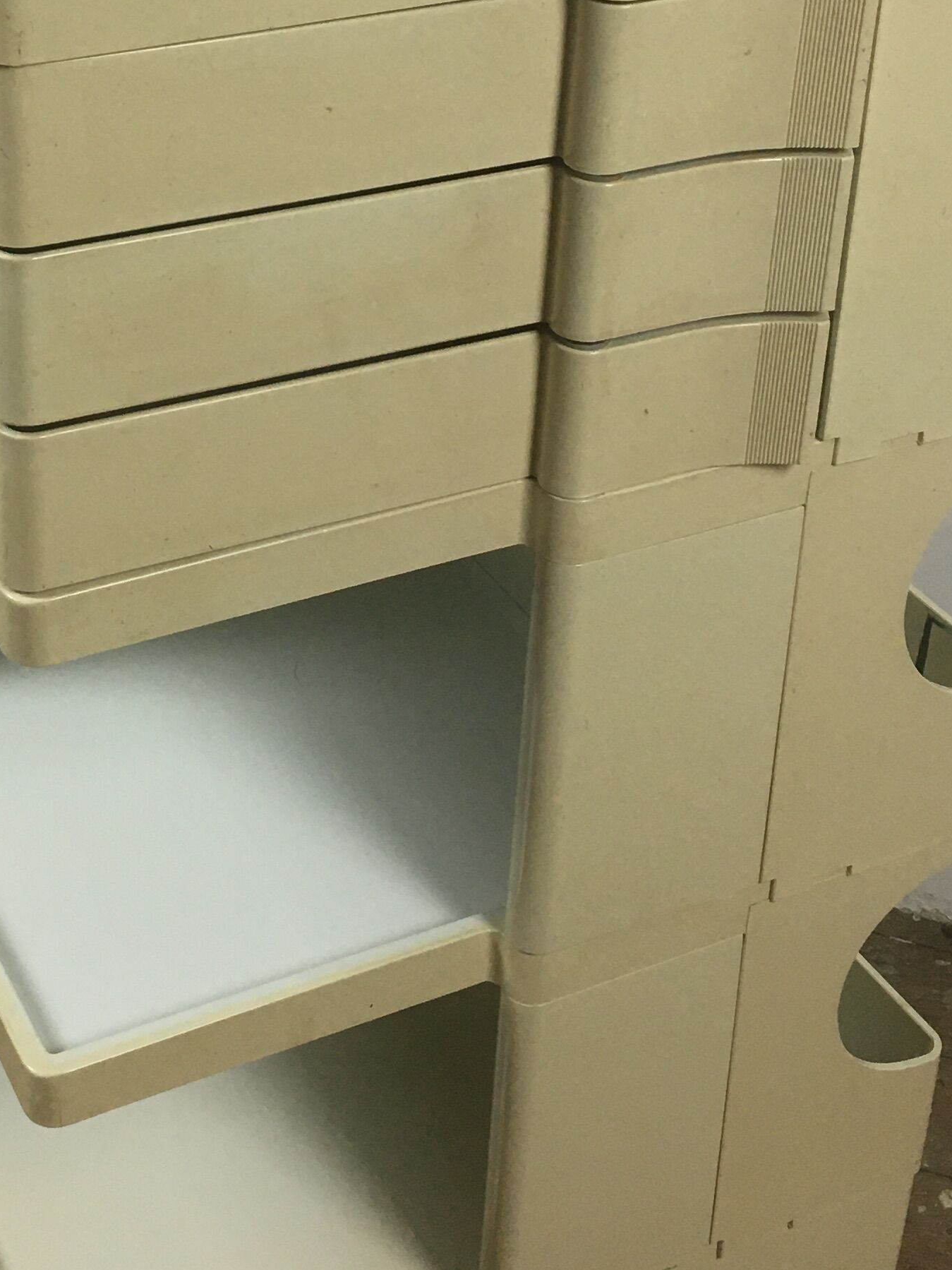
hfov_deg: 22.5
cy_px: 382
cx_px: 353
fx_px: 2384
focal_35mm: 65
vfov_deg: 29.5
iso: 50
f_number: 2.2
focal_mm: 4.15
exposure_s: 1/33
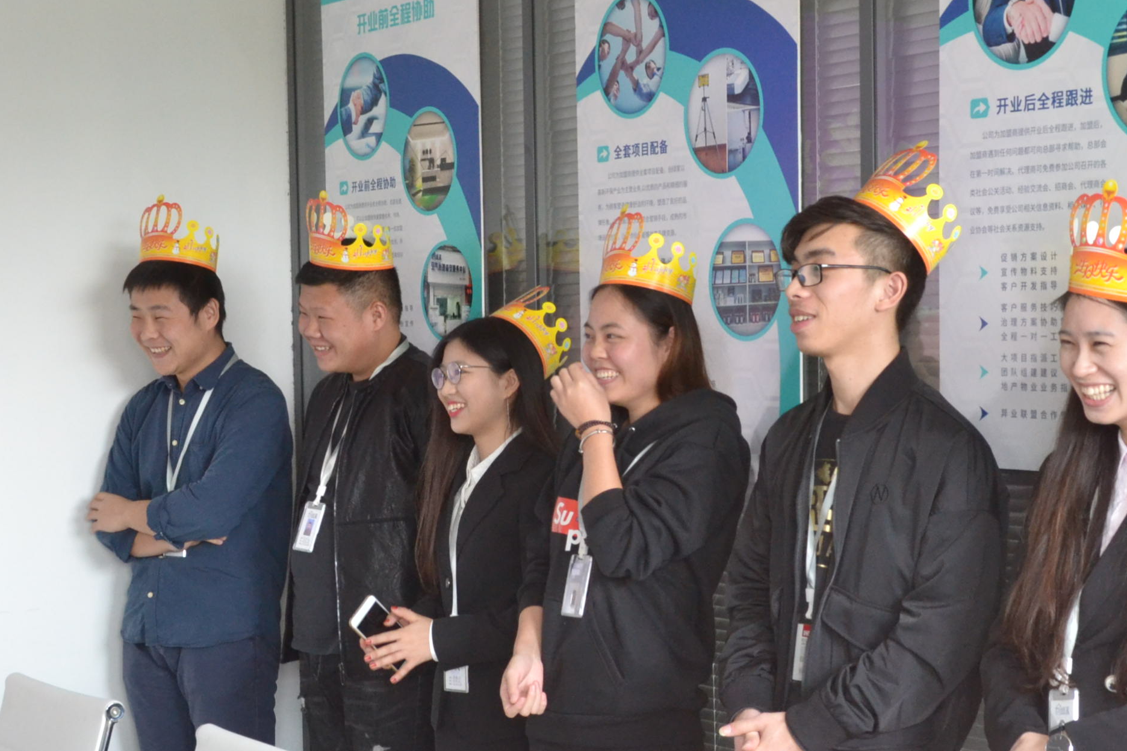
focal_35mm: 72
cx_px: 711
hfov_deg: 28.0
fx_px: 2254
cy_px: 480
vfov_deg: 18.9
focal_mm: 26
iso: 1600
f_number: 7.1
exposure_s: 1/80
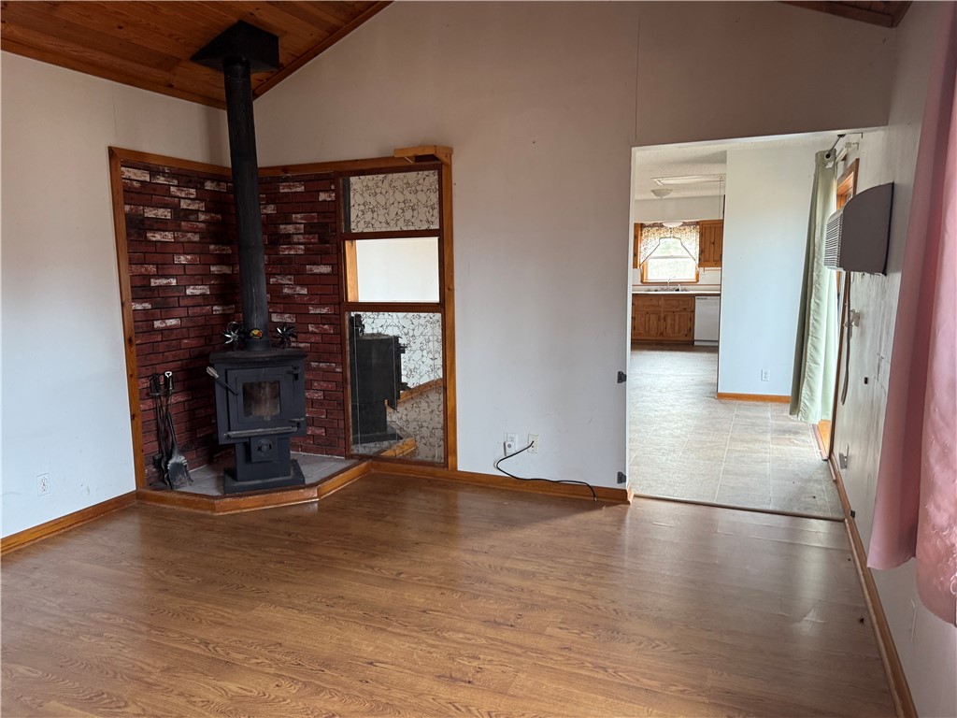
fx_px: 664
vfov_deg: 56.8
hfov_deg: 71.6
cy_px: 359
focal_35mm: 24
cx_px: 478
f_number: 1.78
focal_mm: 6.76
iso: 200
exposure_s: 1/62
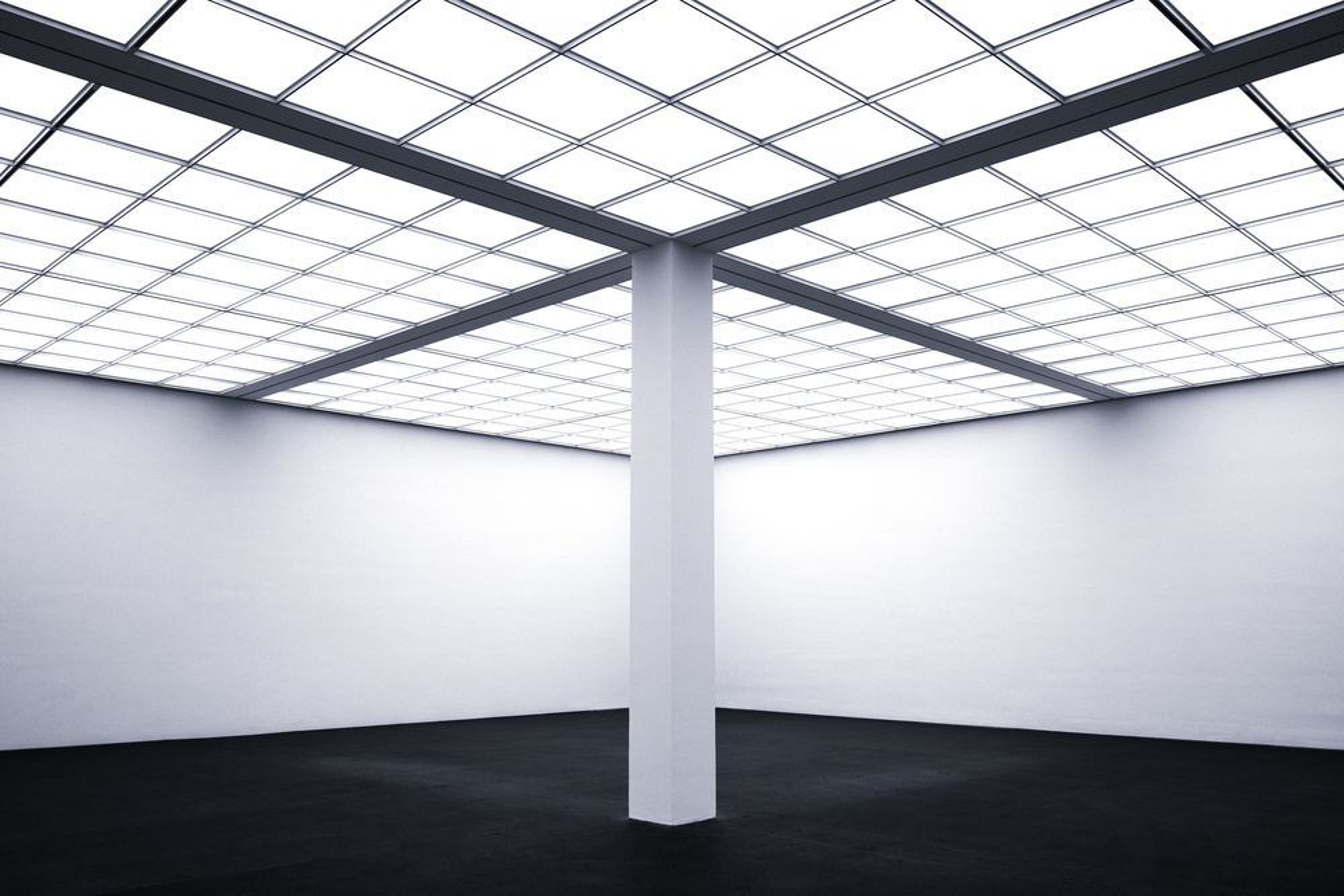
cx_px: 672
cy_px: 448
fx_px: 1083
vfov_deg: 45.0
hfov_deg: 63.7
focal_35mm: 29
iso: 320
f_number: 9
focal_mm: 19.6
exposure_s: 1/50
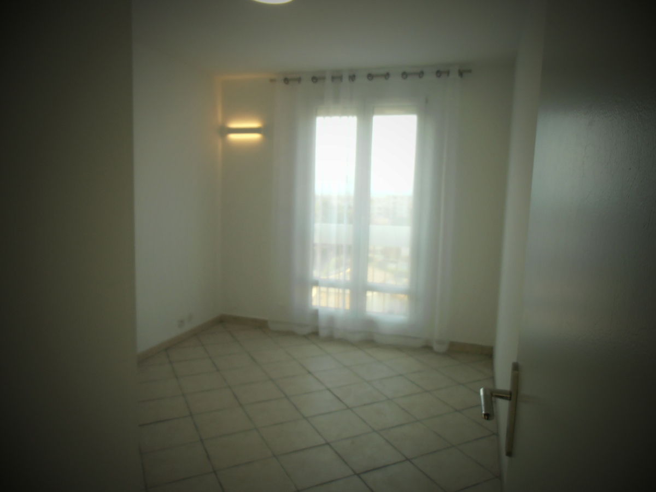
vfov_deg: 56.8
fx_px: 455
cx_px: 328
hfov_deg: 71.6
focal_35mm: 24
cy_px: 246
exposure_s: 1/160
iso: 80
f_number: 3
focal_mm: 4.2
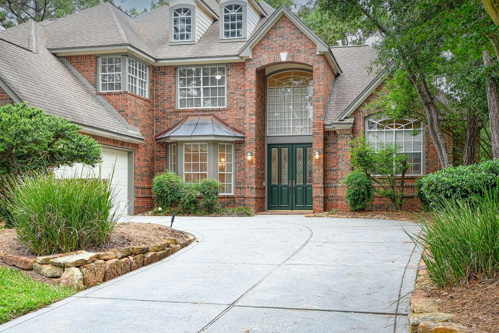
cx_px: 237
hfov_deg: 44.5
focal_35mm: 44
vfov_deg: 30.4
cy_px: 131
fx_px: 610
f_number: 6.3
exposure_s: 1/5
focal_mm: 24
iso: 100
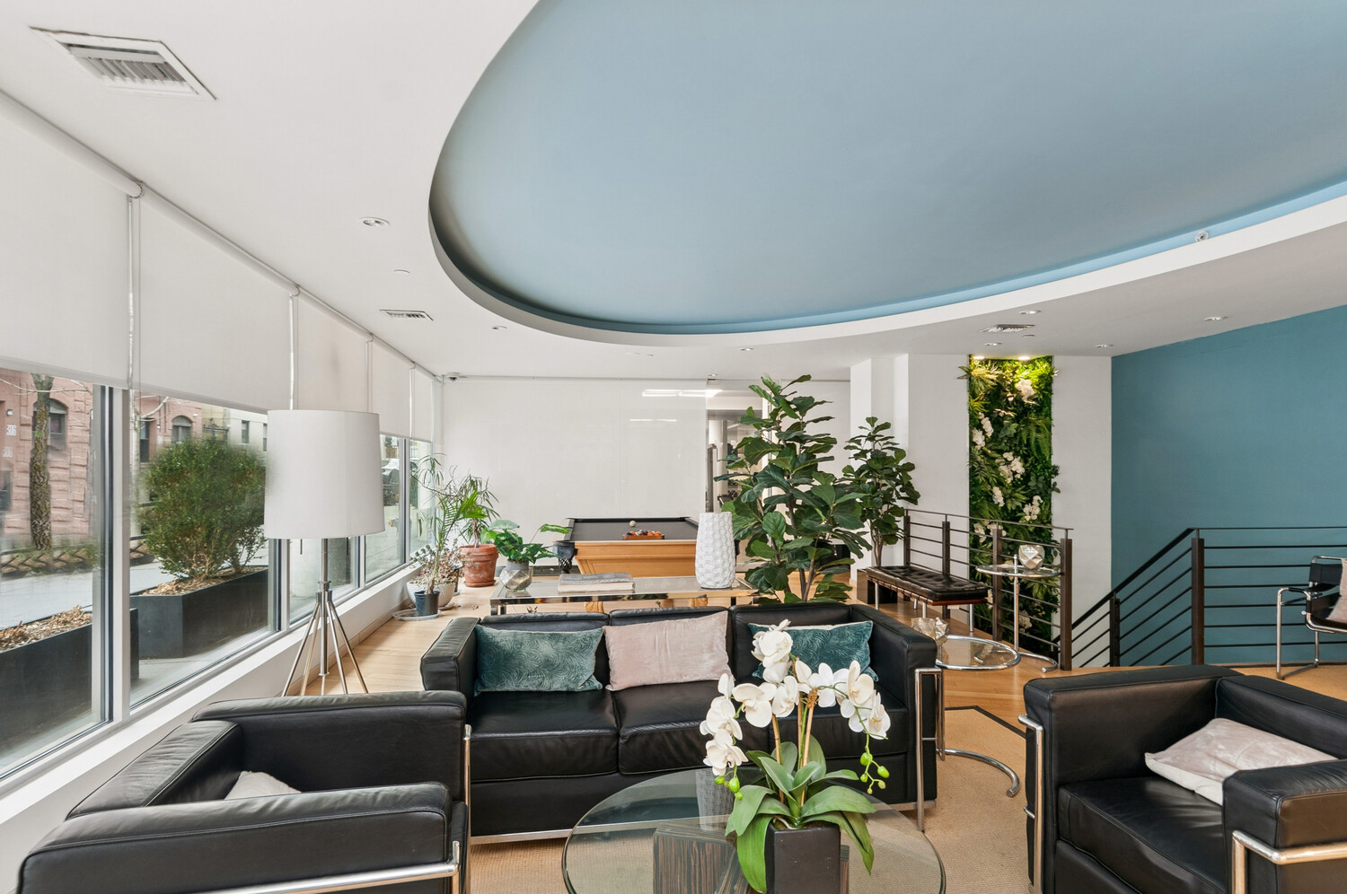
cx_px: 674
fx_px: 673
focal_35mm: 18
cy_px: 447
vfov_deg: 67.2
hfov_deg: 90.1
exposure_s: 1
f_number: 7.1
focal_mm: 12
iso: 200
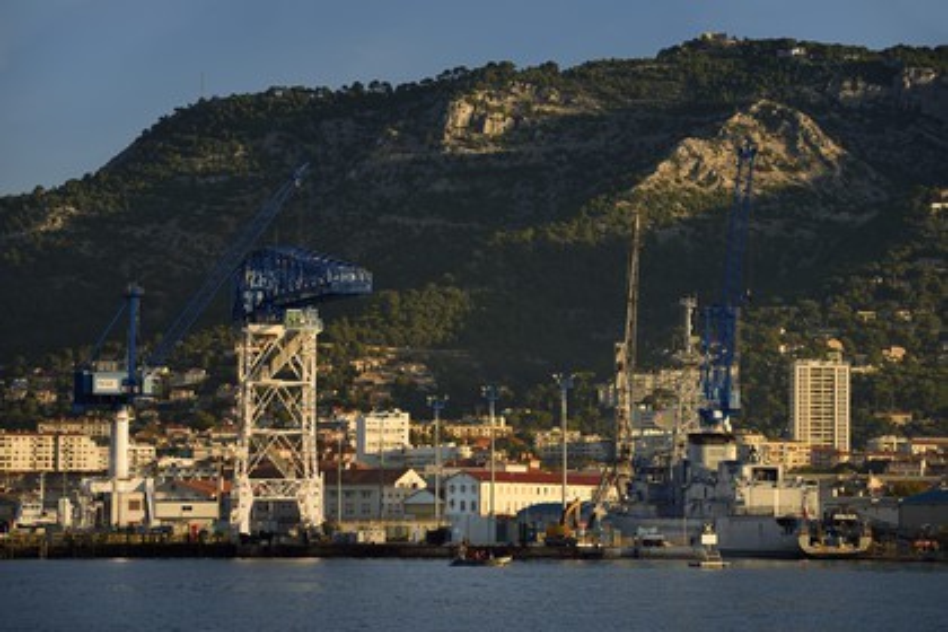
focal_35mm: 160
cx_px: 474
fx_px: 4213
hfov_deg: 12.8
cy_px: 316
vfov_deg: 8.6
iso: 200
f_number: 8
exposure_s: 1/400
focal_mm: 160
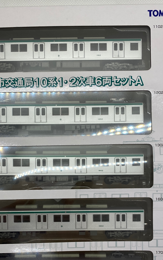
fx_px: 313
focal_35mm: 44
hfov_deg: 29.2
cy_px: 190
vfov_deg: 44.0
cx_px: 72
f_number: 1.8
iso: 32
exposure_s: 1/110
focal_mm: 4.25
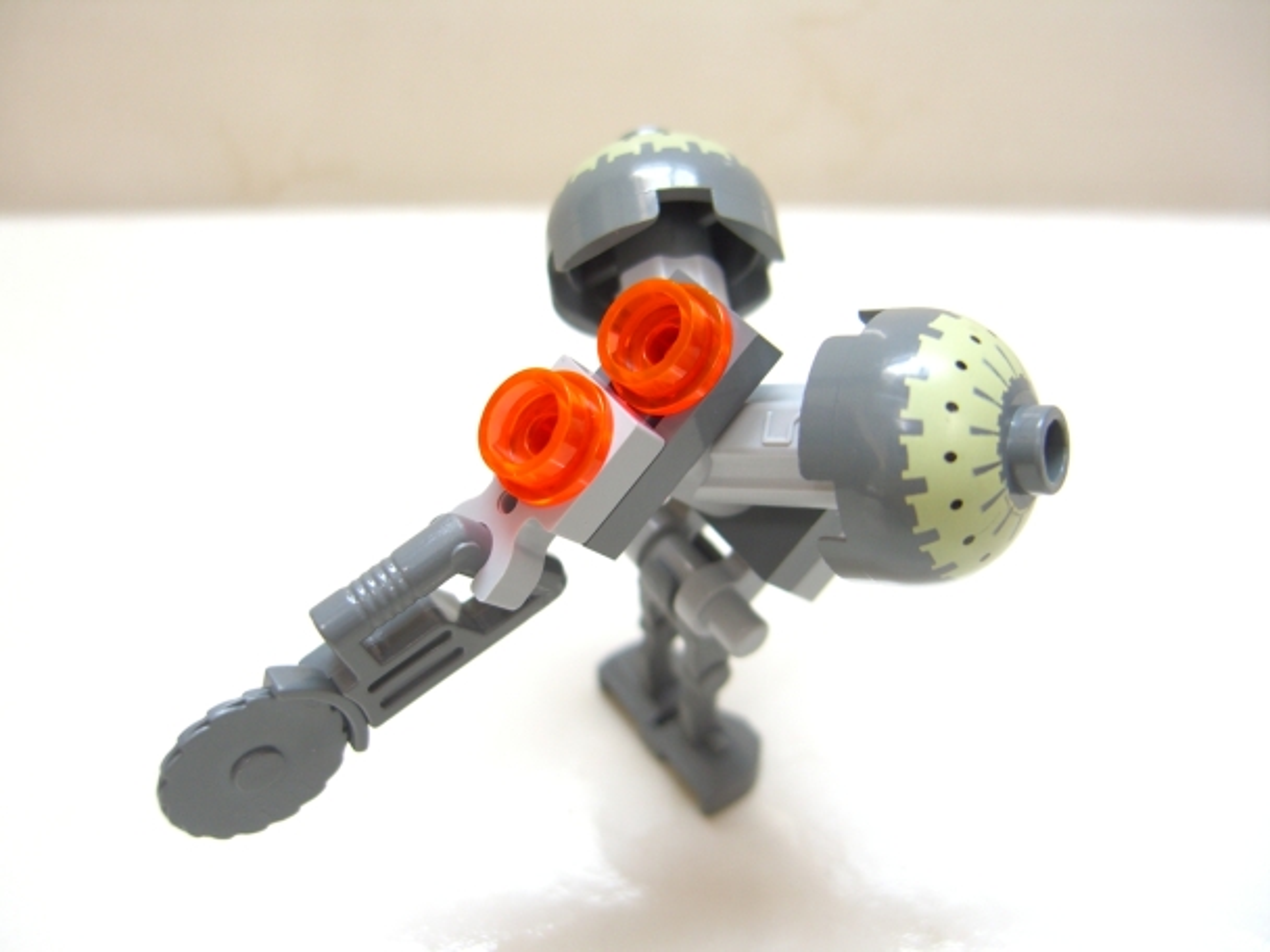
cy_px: 476
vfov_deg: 37.7
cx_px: 635
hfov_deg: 49.0
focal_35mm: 38
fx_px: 1394
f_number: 2.8
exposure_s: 1/8
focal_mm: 7.9
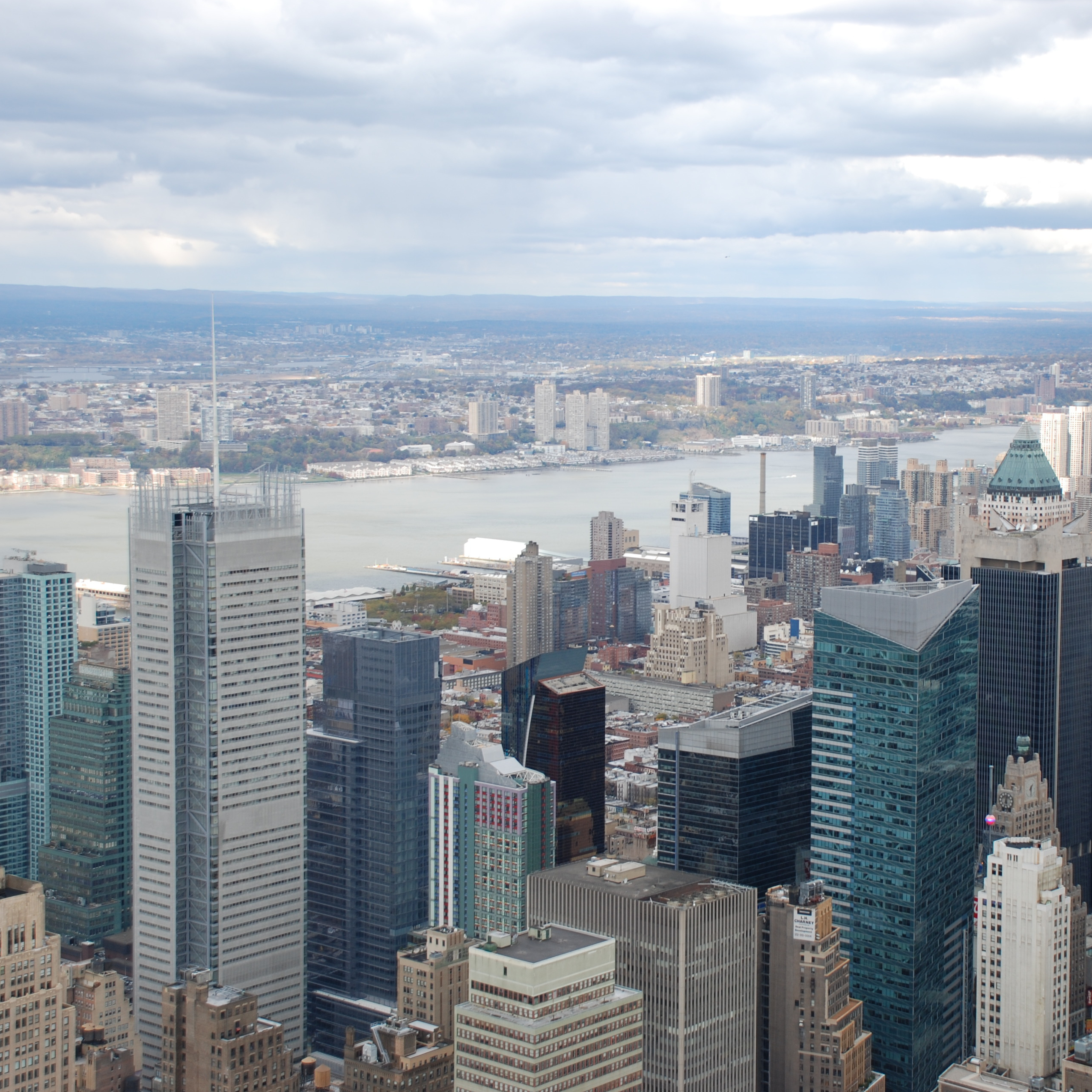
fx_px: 2213
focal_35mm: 62
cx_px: 765
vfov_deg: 27.7
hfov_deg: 27.5
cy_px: 543
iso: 100
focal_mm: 32
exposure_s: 1/160
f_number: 6.3
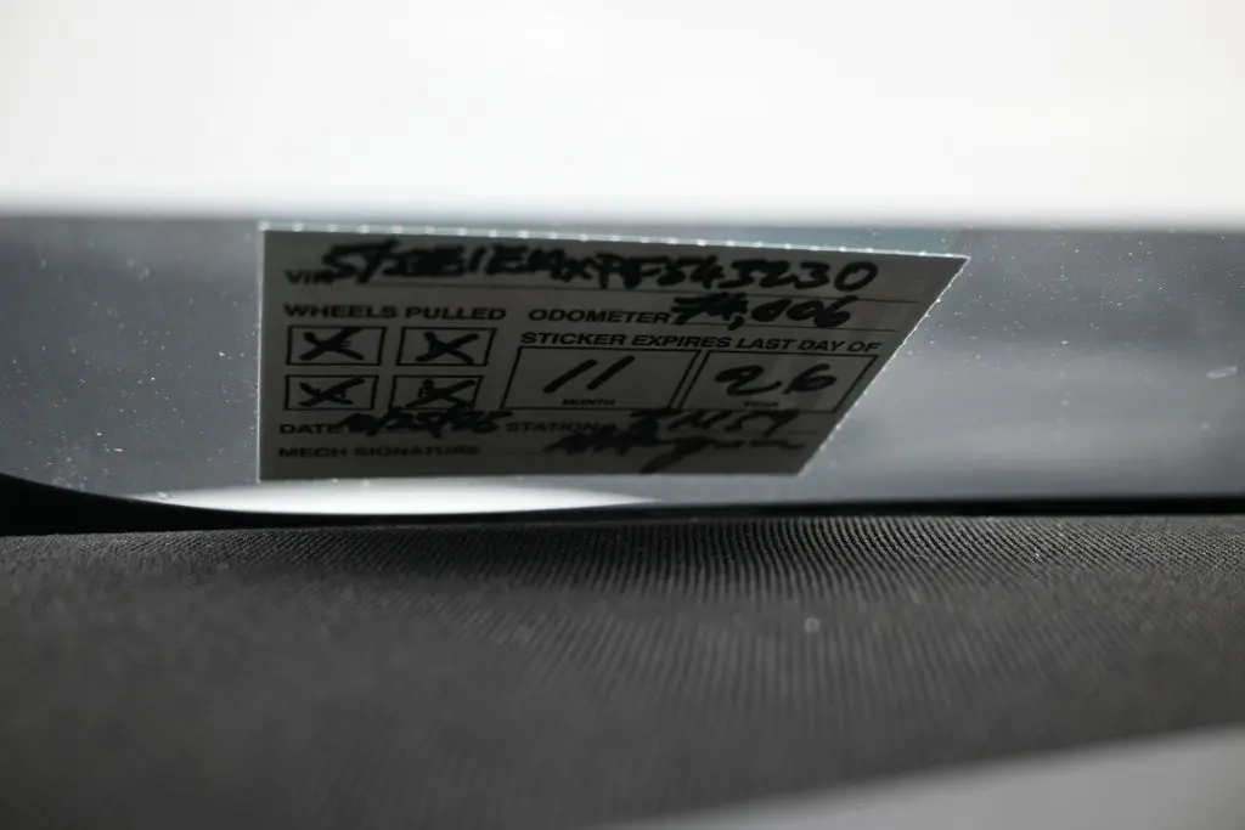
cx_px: 622
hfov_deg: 51.3
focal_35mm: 38
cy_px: 415
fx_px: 1297
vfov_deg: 35.5
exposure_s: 1/125
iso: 500
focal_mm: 25
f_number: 4.2
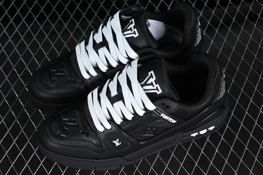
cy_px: 88
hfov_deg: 27.0
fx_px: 548
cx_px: 132
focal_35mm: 75
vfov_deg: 18.2
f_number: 6.3
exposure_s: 1/40
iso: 160
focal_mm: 50
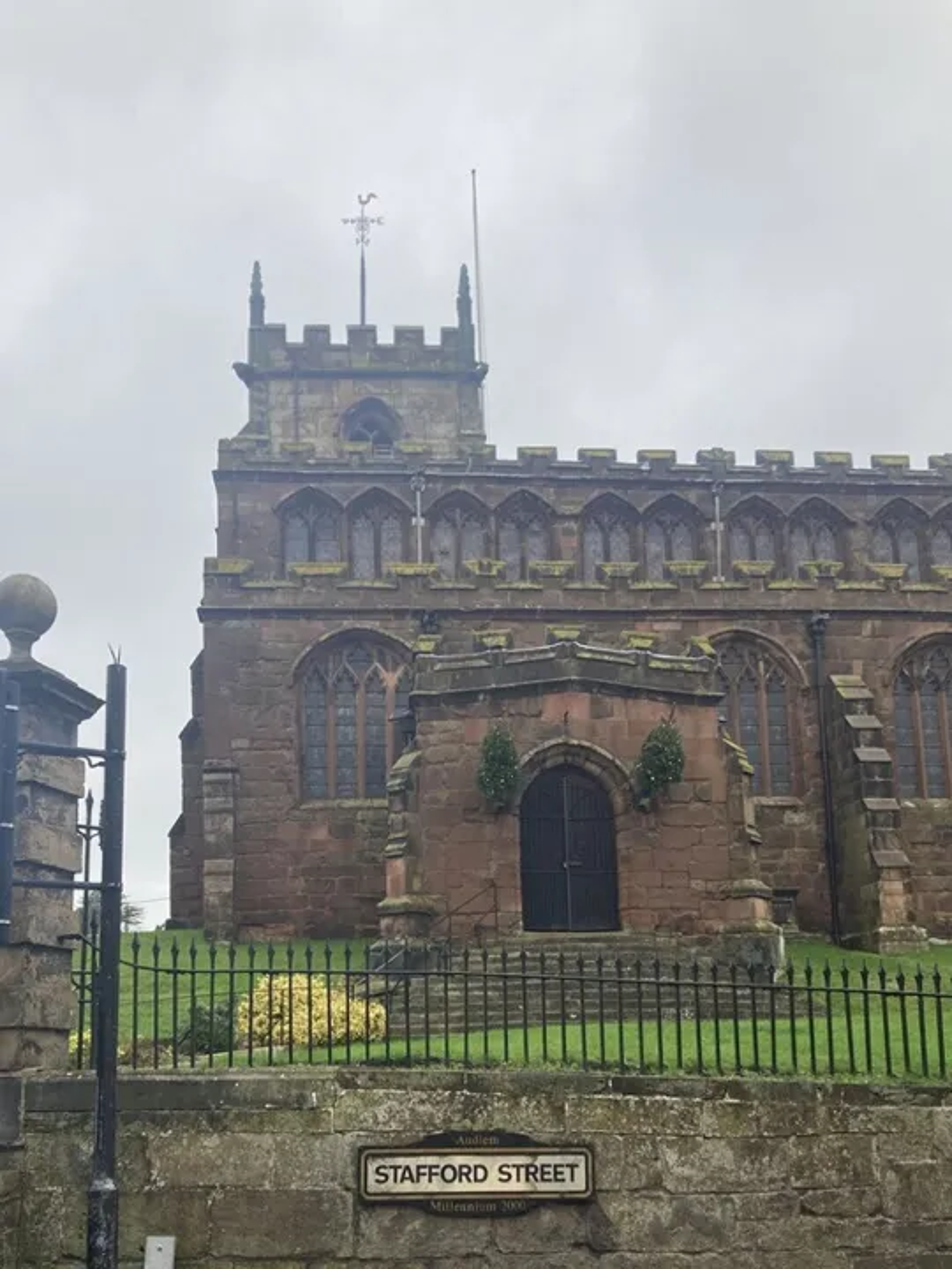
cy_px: 634
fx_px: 1027
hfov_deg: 49.7
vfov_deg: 63.4
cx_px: 476
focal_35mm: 28
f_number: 1.8
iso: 20
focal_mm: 3.99
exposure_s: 1/313
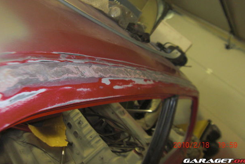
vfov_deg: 42.2
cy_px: 67
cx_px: 123
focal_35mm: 31
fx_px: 211
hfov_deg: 60.3
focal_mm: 4.9
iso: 200
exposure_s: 1/30
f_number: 2.6
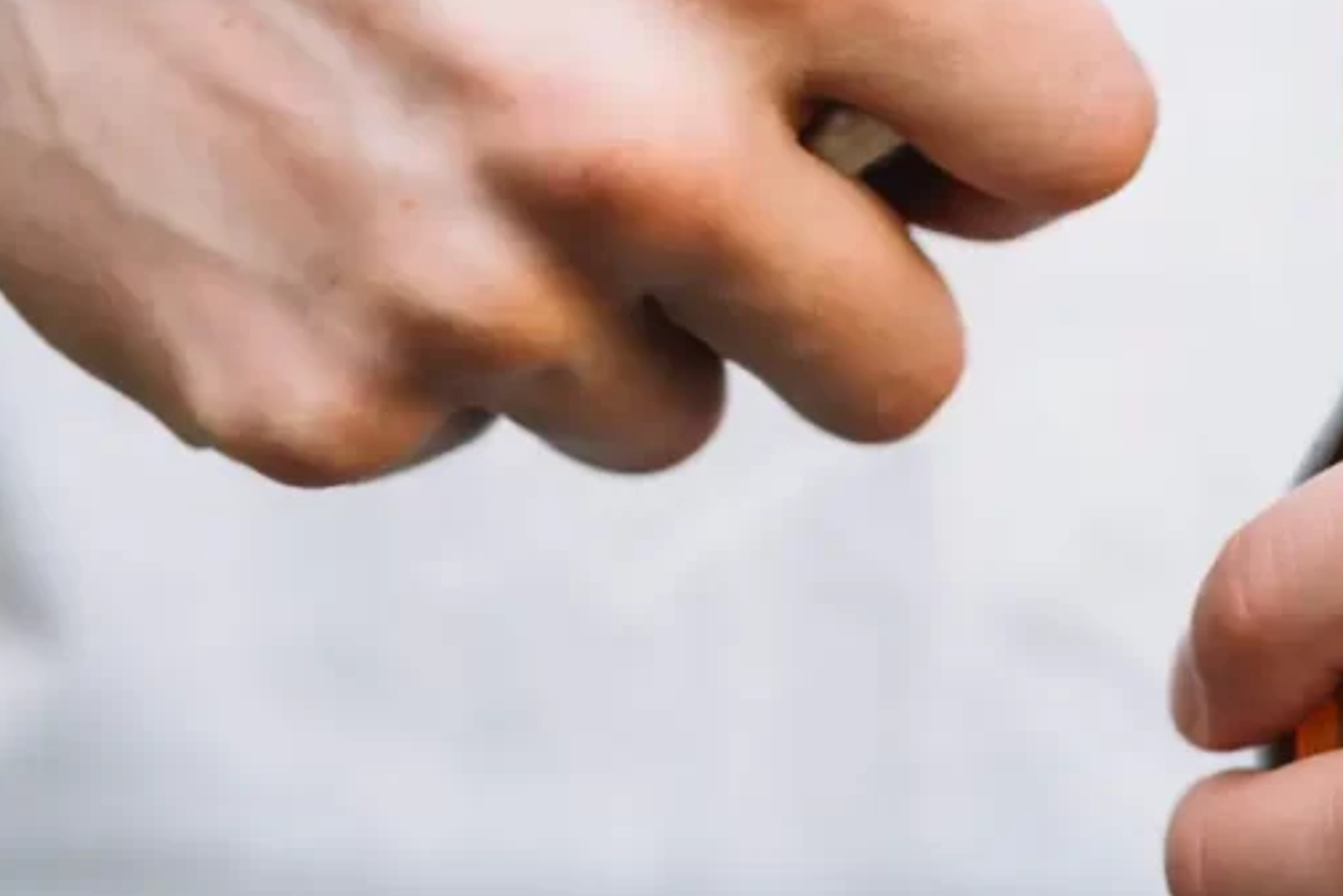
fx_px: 7948
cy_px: 278
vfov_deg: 6.5
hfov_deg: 9.6
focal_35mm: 213
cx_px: 1080
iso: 200
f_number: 4
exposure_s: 1/250
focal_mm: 105
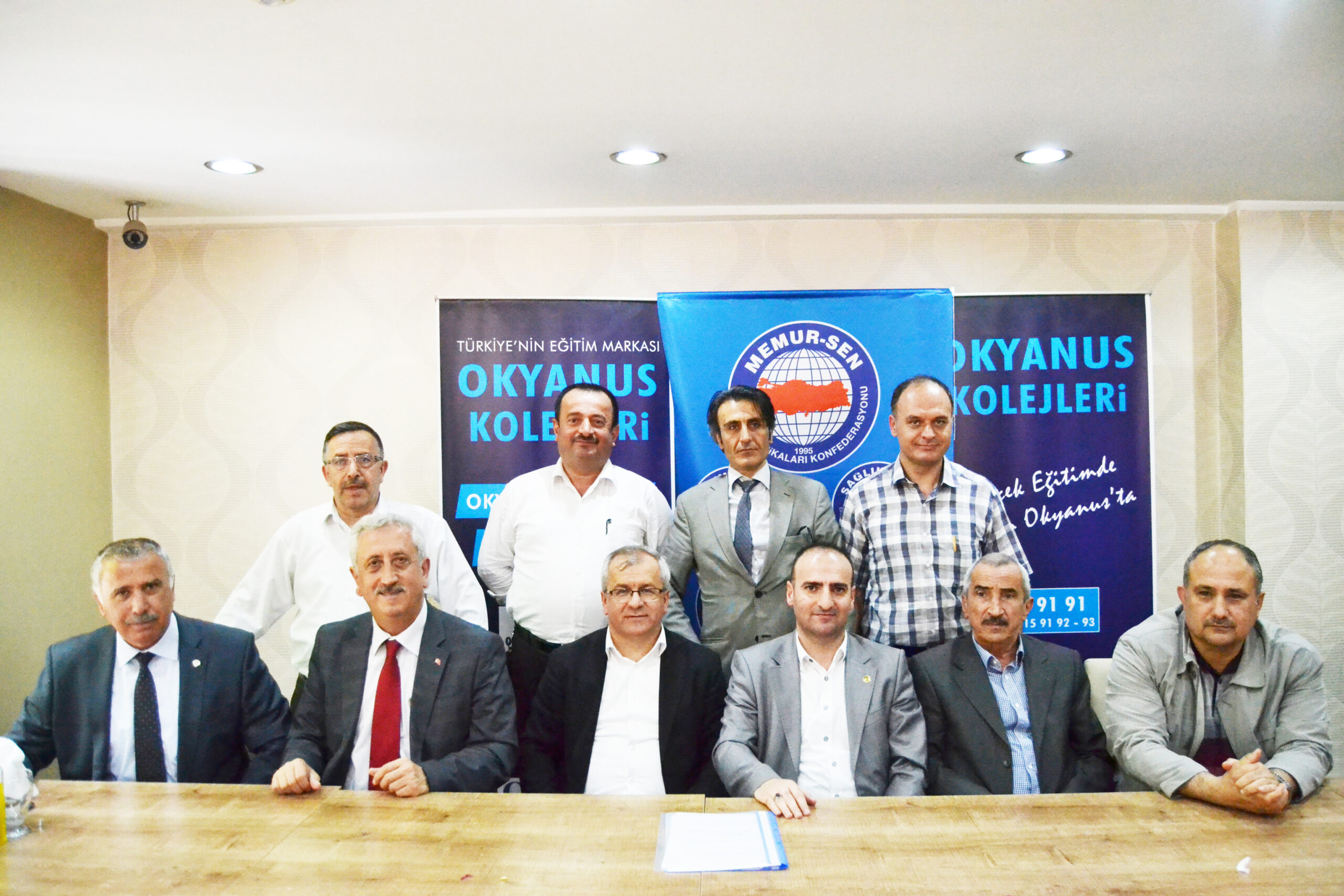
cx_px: 672
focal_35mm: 27
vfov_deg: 47.9
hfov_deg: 67.4
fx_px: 1008
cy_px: 448
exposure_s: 1/500
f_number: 3.5
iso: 2800
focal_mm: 18
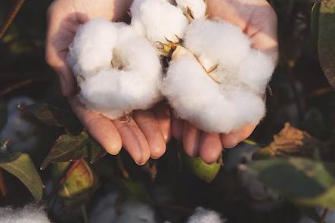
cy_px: 56
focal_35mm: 88
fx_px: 819
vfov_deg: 15.5
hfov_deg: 23.1
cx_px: 169
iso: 50
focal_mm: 50
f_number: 5
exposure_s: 1/200
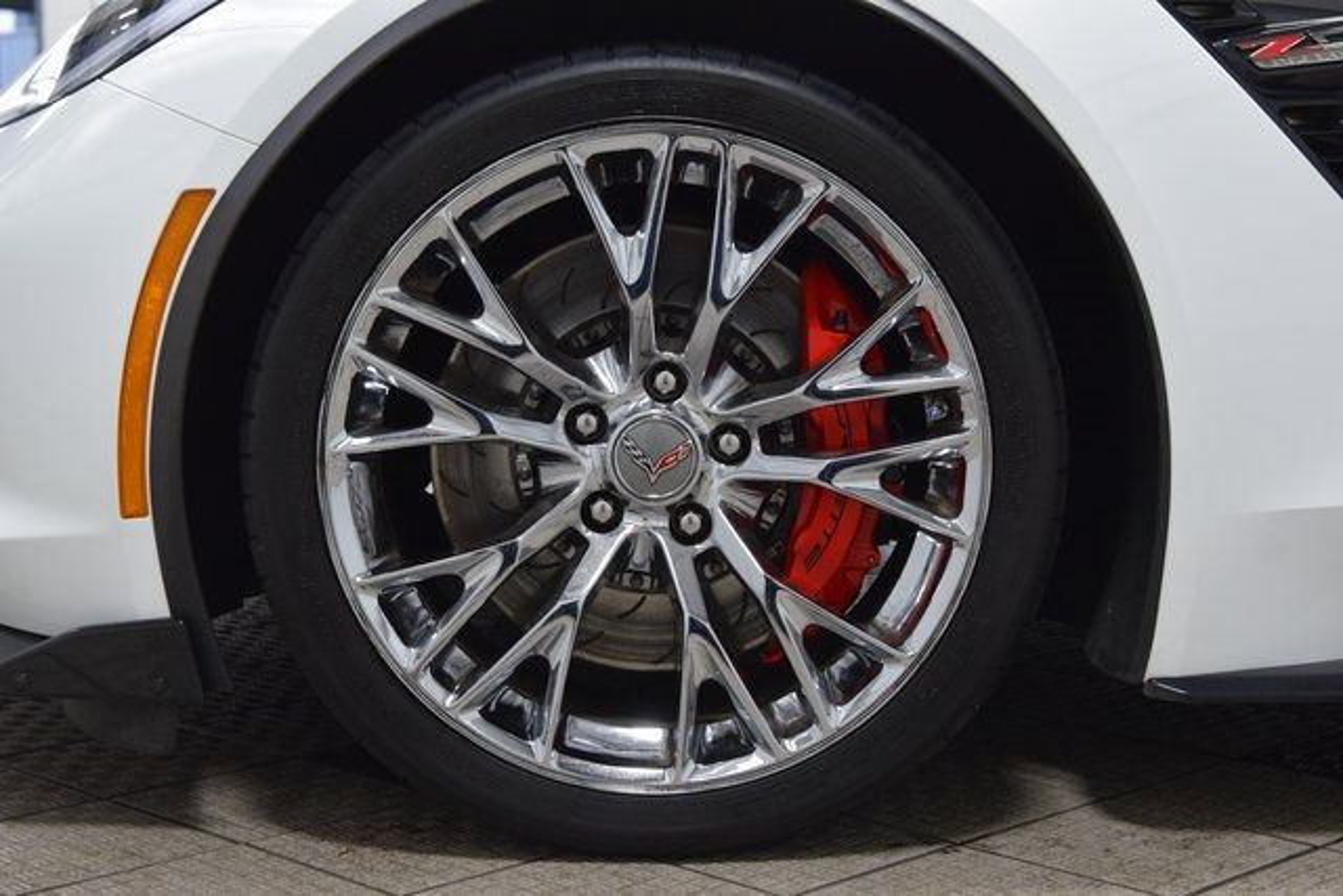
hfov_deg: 31.9
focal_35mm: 63
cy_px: 448
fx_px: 2351
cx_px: 672
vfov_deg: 21.6
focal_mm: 42
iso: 1600
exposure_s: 1/60
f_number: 5.6
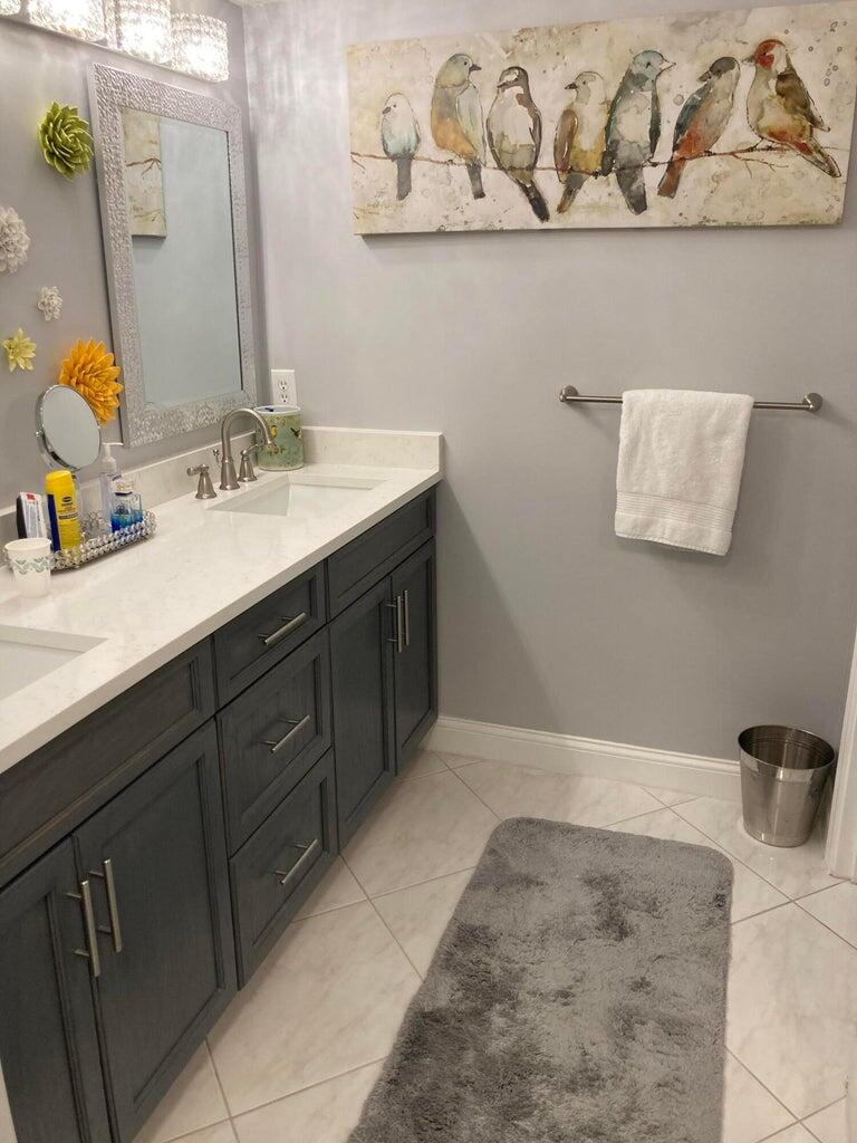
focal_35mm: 28
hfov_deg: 49.7
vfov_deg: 63.4
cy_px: 572
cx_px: 428
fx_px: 924
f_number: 1.8
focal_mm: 3.99
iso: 64
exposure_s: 1/60
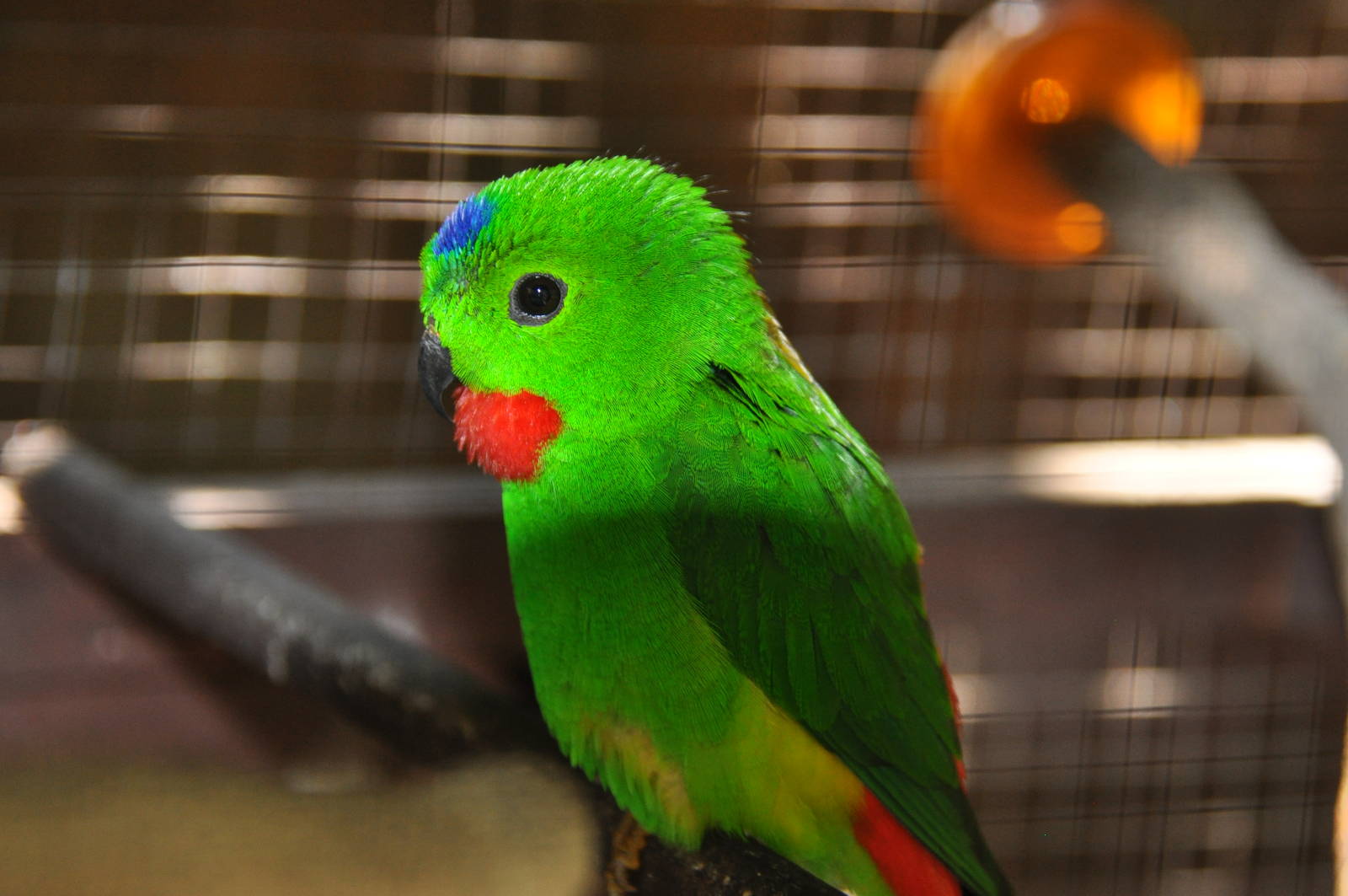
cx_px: 674
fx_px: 4825
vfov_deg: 10.6
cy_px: 448
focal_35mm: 129
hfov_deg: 15.9
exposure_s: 1/60
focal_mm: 86
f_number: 5.6
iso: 800
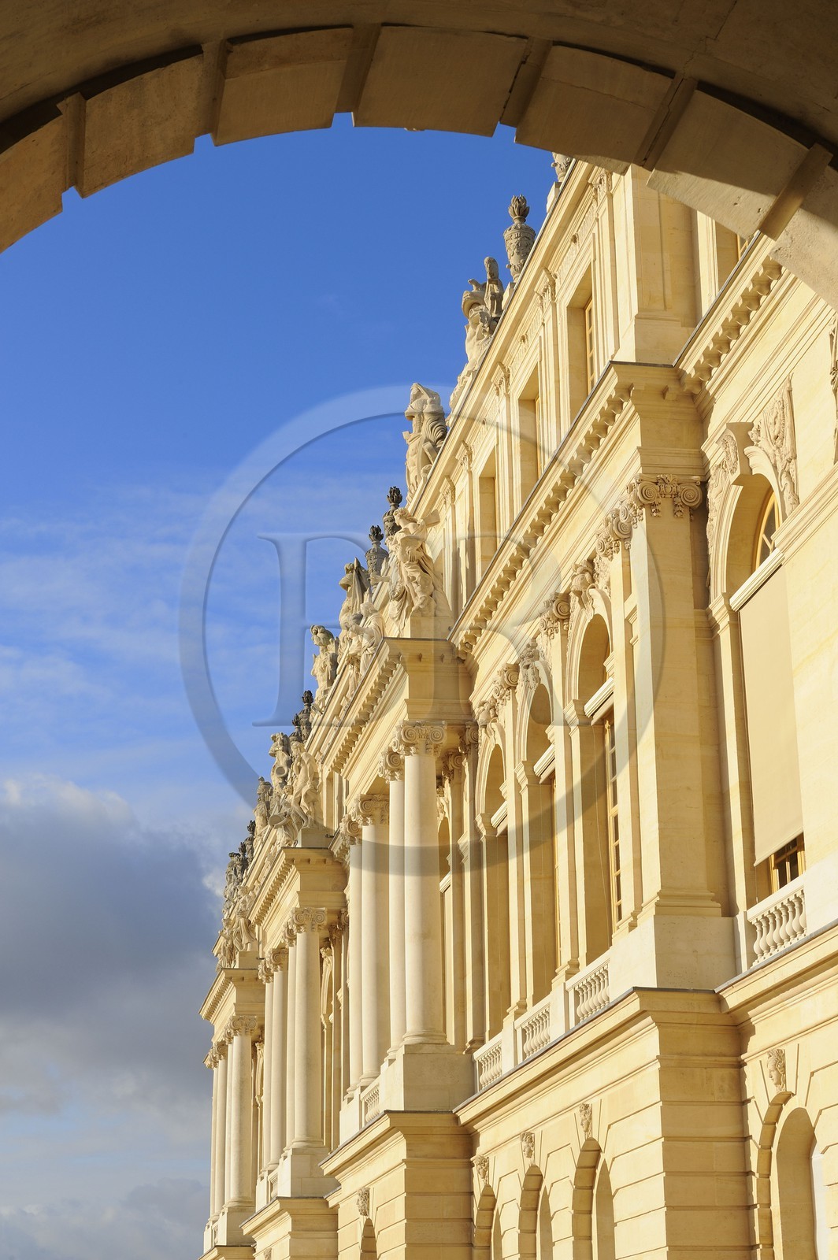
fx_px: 2308
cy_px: 630
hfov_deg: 20.6
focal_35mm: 66
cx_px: 419
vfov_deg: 30.5
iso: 200
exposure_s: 1/160
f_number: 14
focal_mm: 66
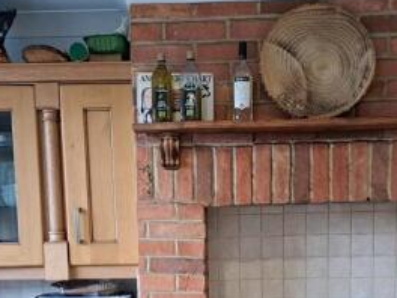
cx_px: 204
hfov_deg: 36.2
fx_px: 608
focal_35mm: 53
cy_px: 308
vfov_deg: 25.9
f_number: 1.8
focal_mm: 5.23
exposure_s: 1/50
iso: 250
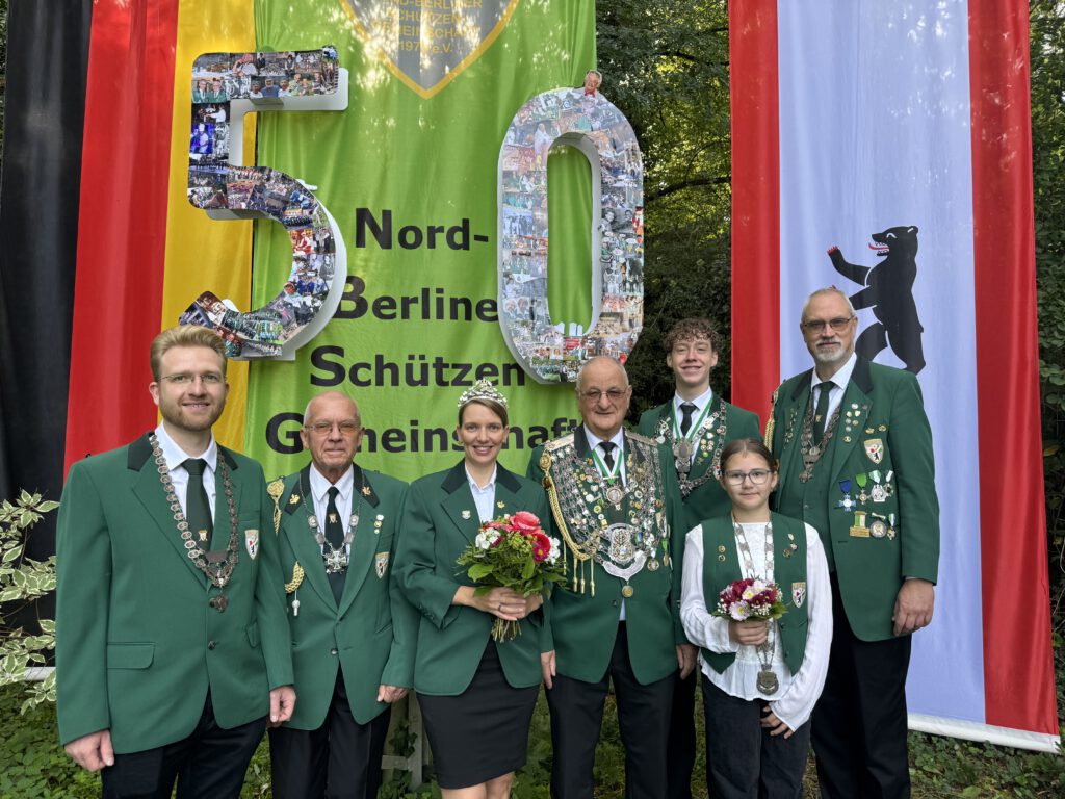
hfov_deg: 71.6
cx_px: 532
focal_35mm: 24
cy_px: 400
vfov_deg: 56.8
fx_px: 738
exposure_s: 1/184
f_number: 1.78
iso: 64
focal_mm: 6.76
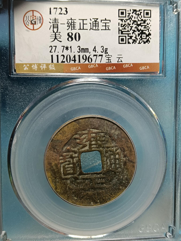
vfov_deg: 46.7
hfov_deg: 36.0
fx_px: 278
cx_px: 90
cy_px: 120
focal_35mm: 40
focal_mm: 3.98
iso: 125
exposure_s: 1/33.3
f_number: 1.8
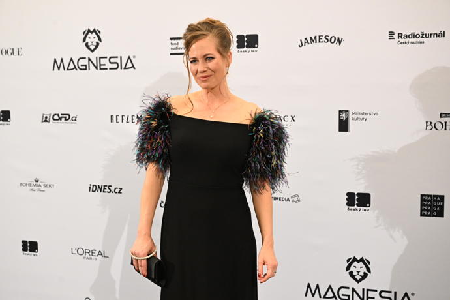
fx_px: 600
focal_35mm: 48
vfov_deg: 28.1
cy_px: 150
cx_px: 225
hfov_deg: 41.1
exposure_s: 1/160
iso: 3200
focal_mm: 48
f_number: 5
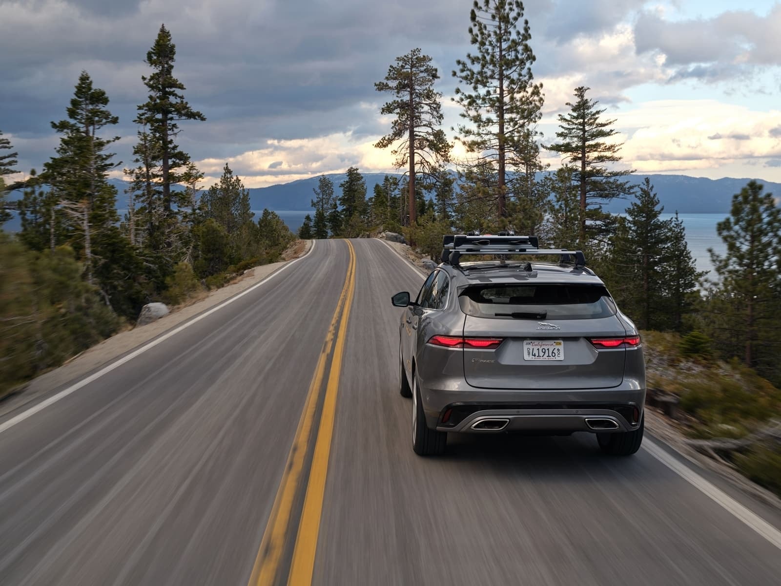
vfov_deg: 36.0
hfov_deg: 46.8
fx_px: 902
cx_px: 390
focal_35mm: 40
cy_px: 293
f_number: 10
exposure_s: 1/50
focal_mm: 50.8
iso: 200
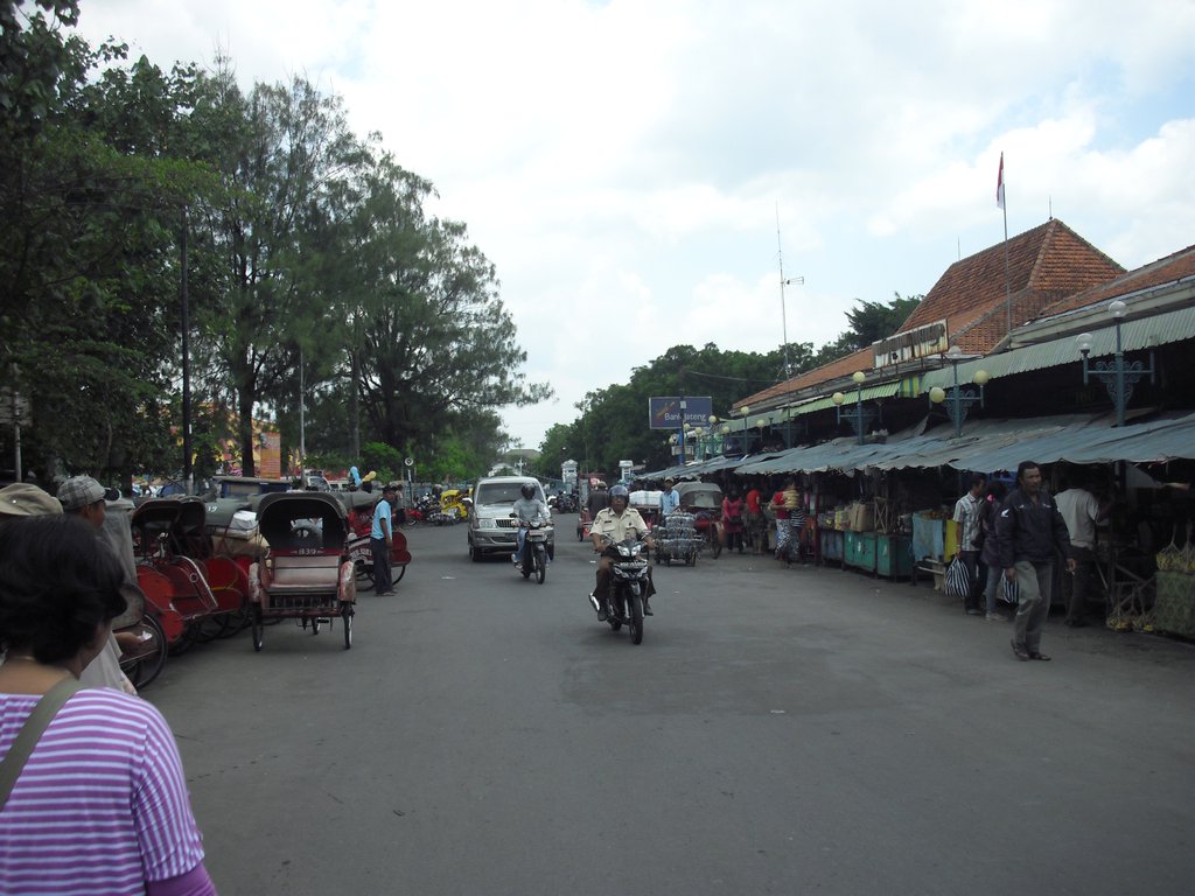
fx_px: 1312
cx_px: 598
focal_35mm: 38
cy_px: 448
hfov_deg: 49.0
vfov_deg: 37.7
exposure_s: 1/125
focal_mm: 6.2
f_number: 8
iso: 100
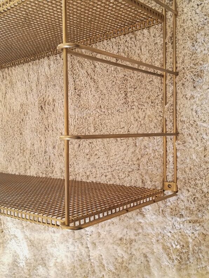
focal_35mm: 36
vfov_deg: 51.3
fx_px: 290
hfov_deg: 39.7
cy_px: 139
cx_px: 104
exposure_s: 1/30
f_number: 2.2
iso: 160
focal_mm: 3.83
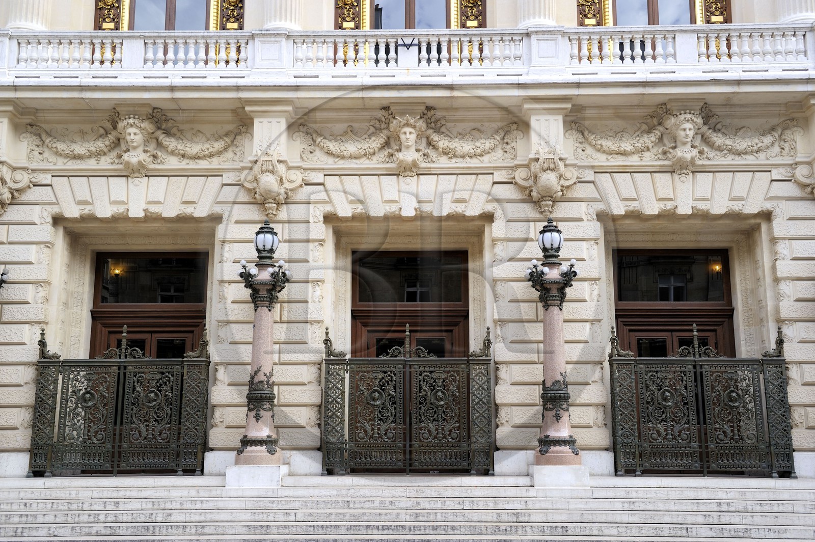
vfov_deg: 35.0
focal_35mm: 38
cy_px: 271
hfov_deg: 50.7
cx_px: 408
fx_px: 860
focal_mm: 38
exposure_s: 1/160
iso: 200
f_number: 5
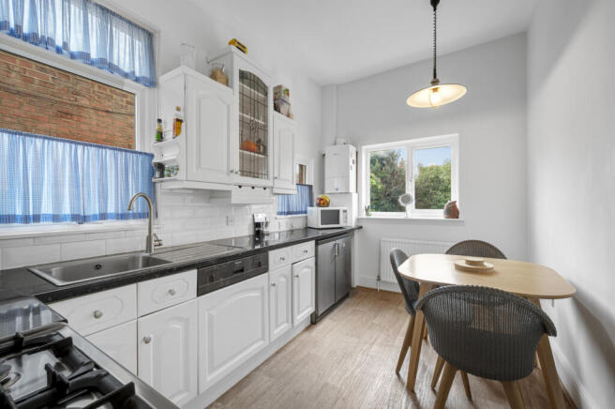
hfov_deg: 104.3
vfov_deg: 81.1
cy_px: 204
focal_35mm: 14
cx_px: 308
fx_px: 239
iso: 200
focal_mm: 14
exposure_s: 2
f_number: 16
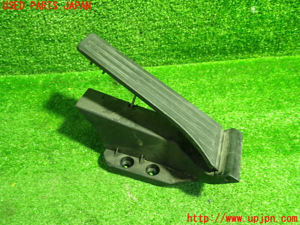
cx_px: 150
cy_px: 112
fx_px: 260
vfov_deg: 46.8
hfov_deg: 60.0
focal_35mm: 30
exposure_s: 1/30
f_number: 2.3
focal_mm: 5.4
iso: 800
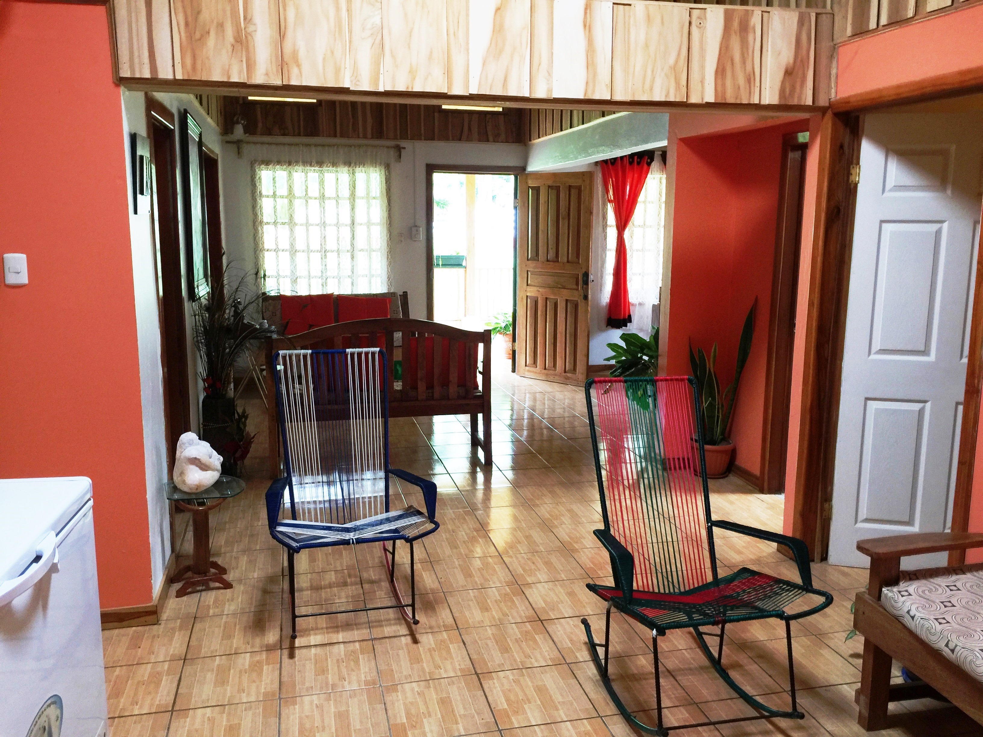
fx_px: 824
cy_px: 368
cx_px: 492
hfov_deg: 61.7
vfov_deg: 48.2
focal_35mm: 29
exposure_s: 1/15
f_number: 2.2
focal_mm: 4.15
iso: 40
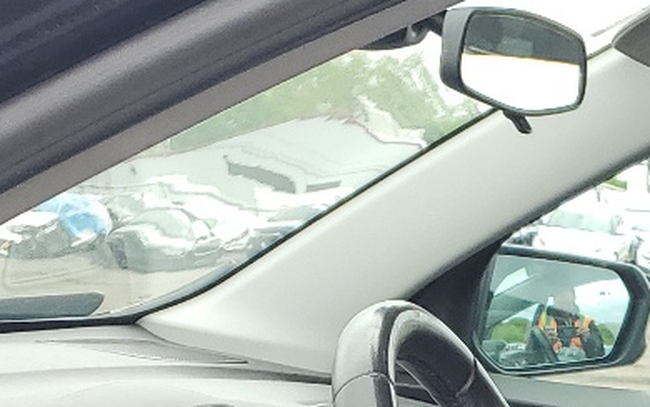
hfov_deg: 17.4
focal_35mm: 113
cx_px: 817
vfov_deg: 10.2
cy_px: 947
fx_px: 2002
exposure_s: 1/370
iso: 50
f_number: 1.5
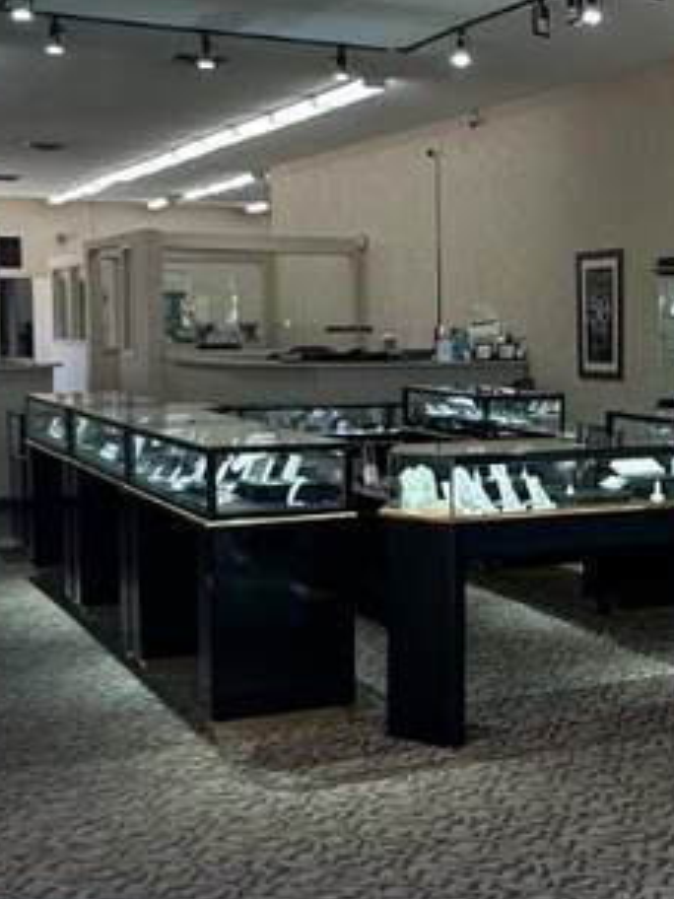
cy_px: 438
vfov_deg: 32.7
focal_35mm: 59
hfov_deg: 23.8
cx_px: 668
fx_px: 1532
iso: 80
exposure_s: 1/120
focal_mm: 2.22
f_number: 2.2
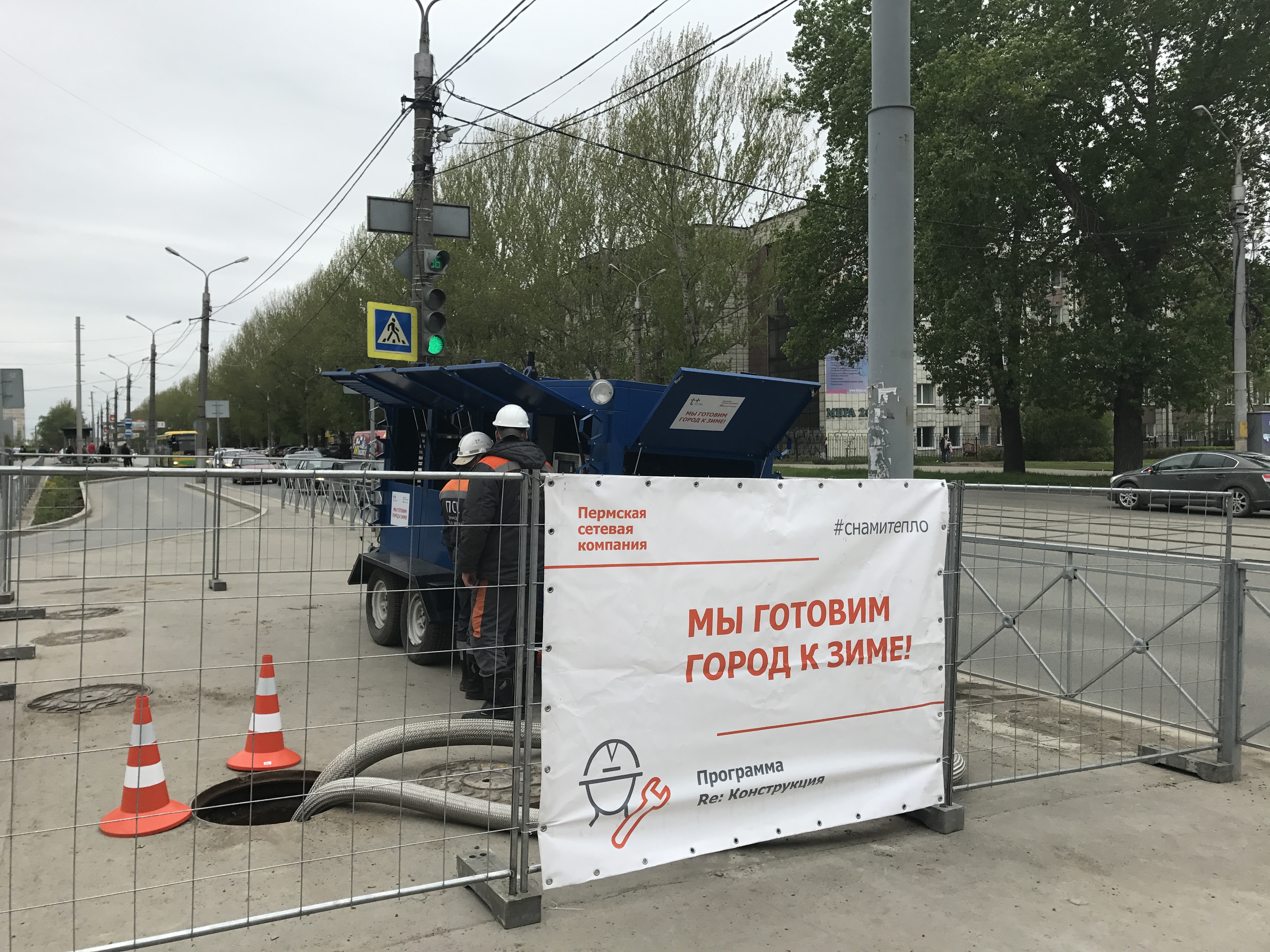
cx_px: 635
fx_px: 1027
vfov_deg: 49.7
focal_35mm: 28
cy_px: 476
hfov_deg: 63.4
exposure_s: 1/997
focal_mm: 3.99
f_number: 1.8
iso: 20
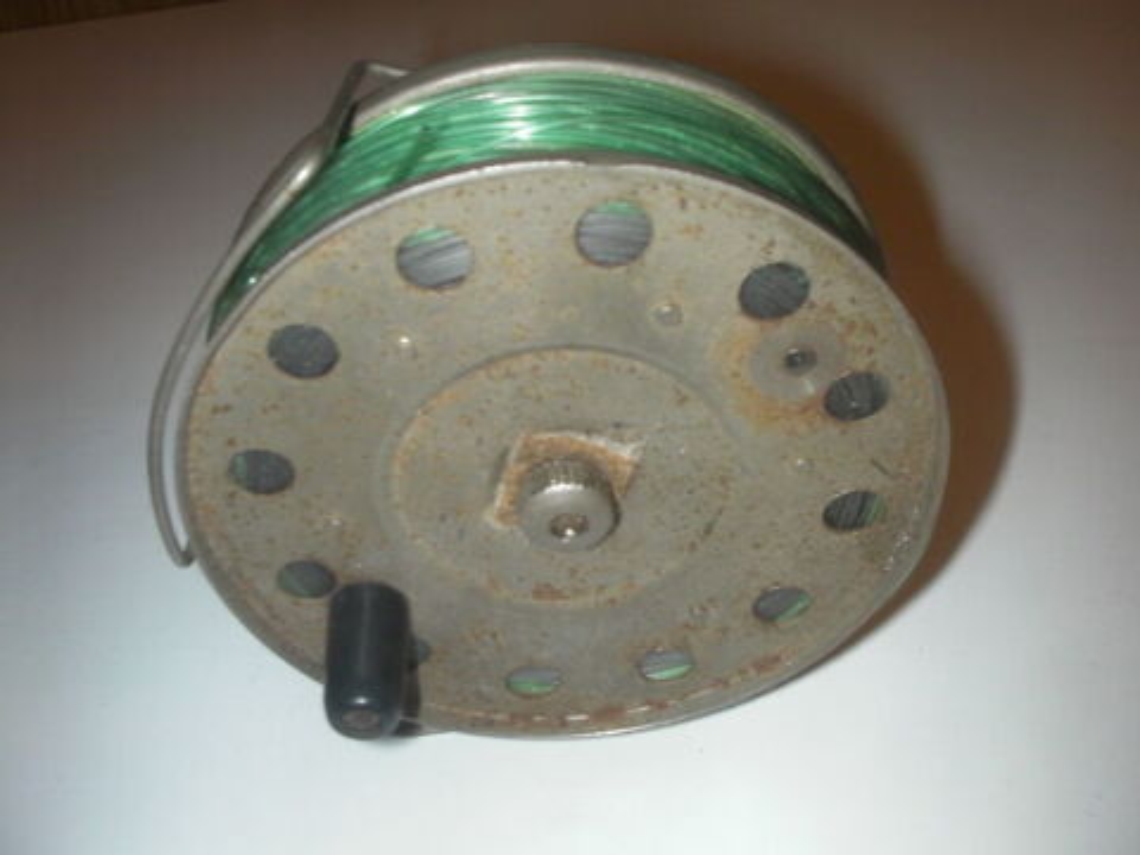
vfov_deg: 37.7
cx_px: 570
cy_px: 428
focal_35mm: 38
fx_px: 1251
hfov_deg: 49.0
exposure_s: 1/30
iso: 200
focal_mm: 6.3
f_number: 5.6
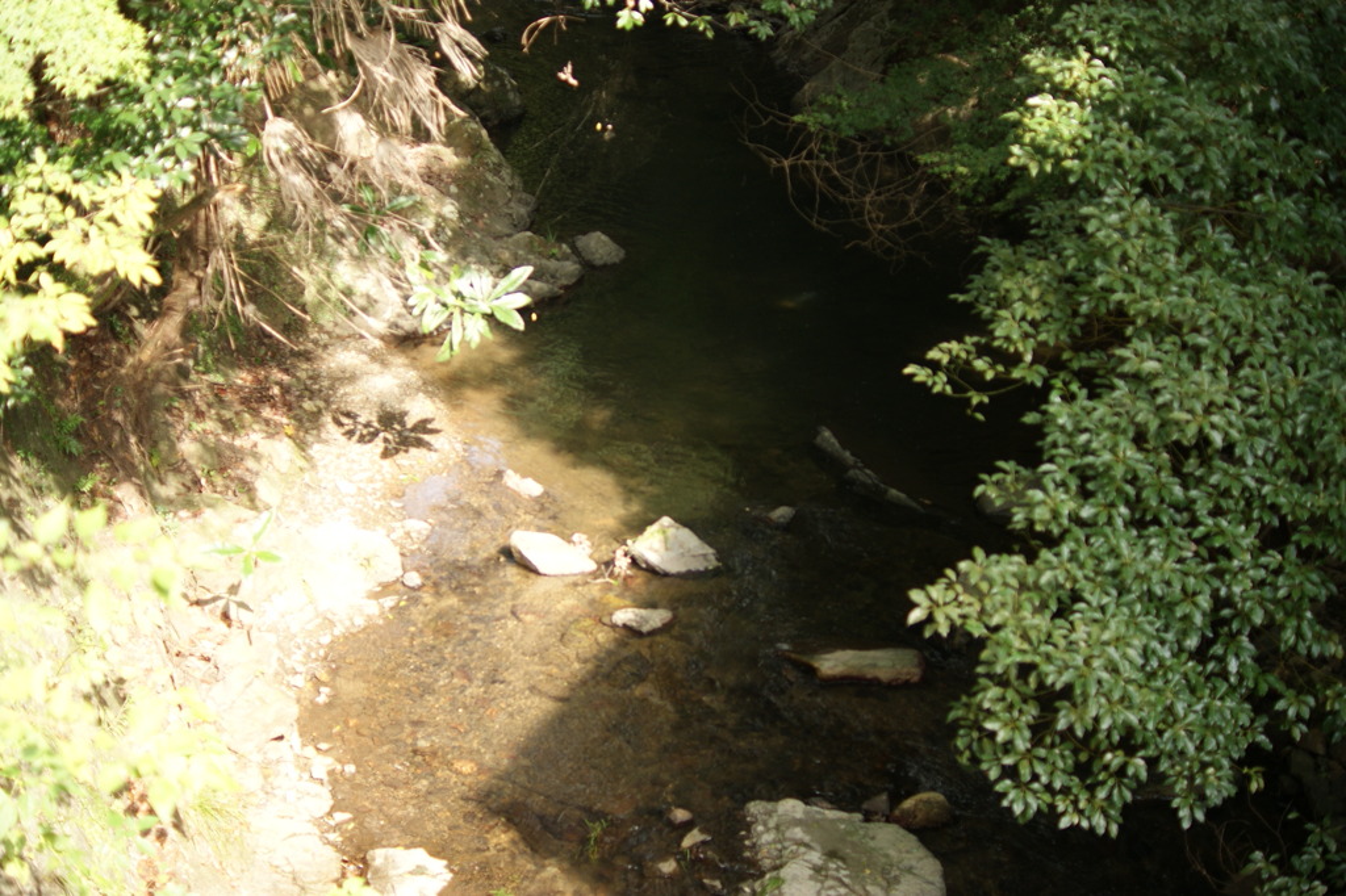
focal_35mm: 52
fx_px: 1962
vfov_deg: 25.7
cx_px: 673
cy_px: 448
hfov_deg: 37.9
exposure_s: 1/200
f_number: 1.8
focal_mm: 35
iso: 100
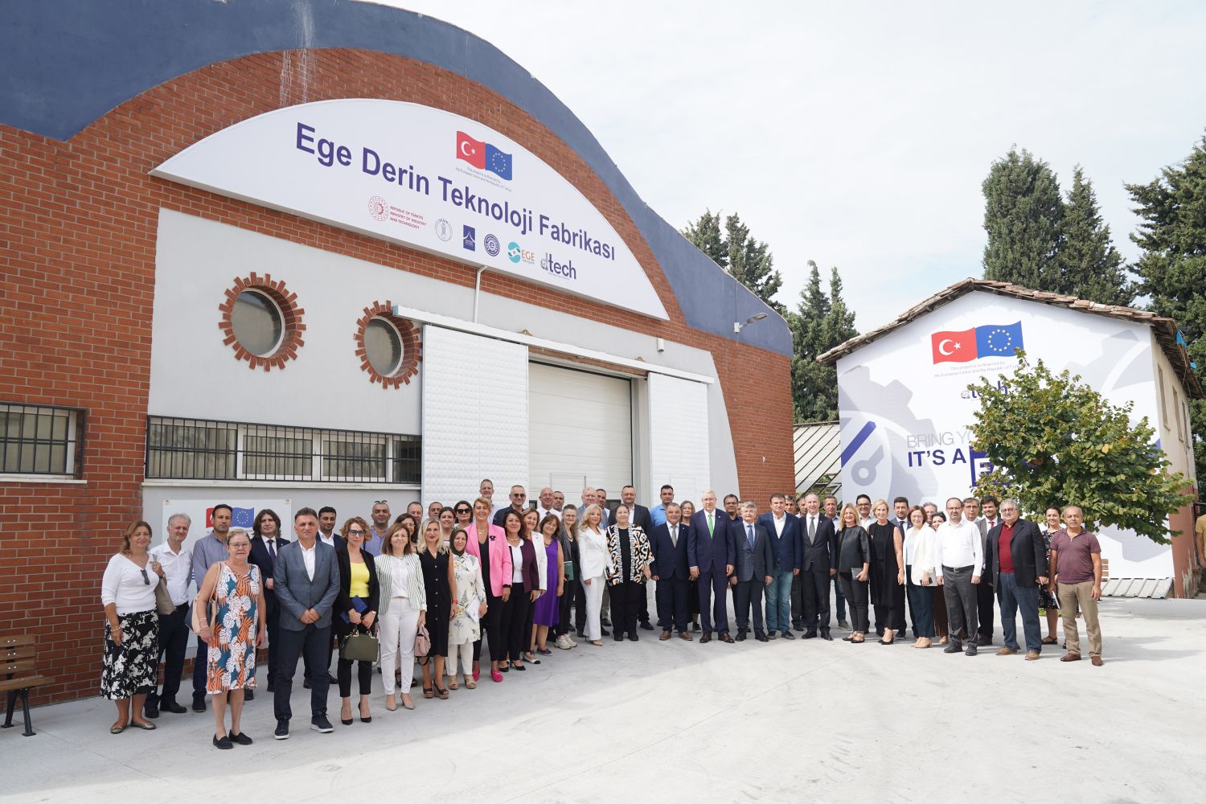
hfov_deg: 69.4
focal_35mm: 26
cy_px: 402
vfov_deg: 49.6
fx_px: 871
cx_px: 603
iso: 100
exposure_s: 1/320
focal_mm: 26
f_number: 4.5
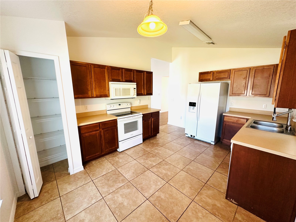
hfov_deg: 102.1
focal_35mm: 14
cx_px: 148
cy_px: 111
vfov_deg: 85.7
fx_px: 120
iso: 200
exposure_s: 1/60
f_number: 2.2
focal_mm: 2.22
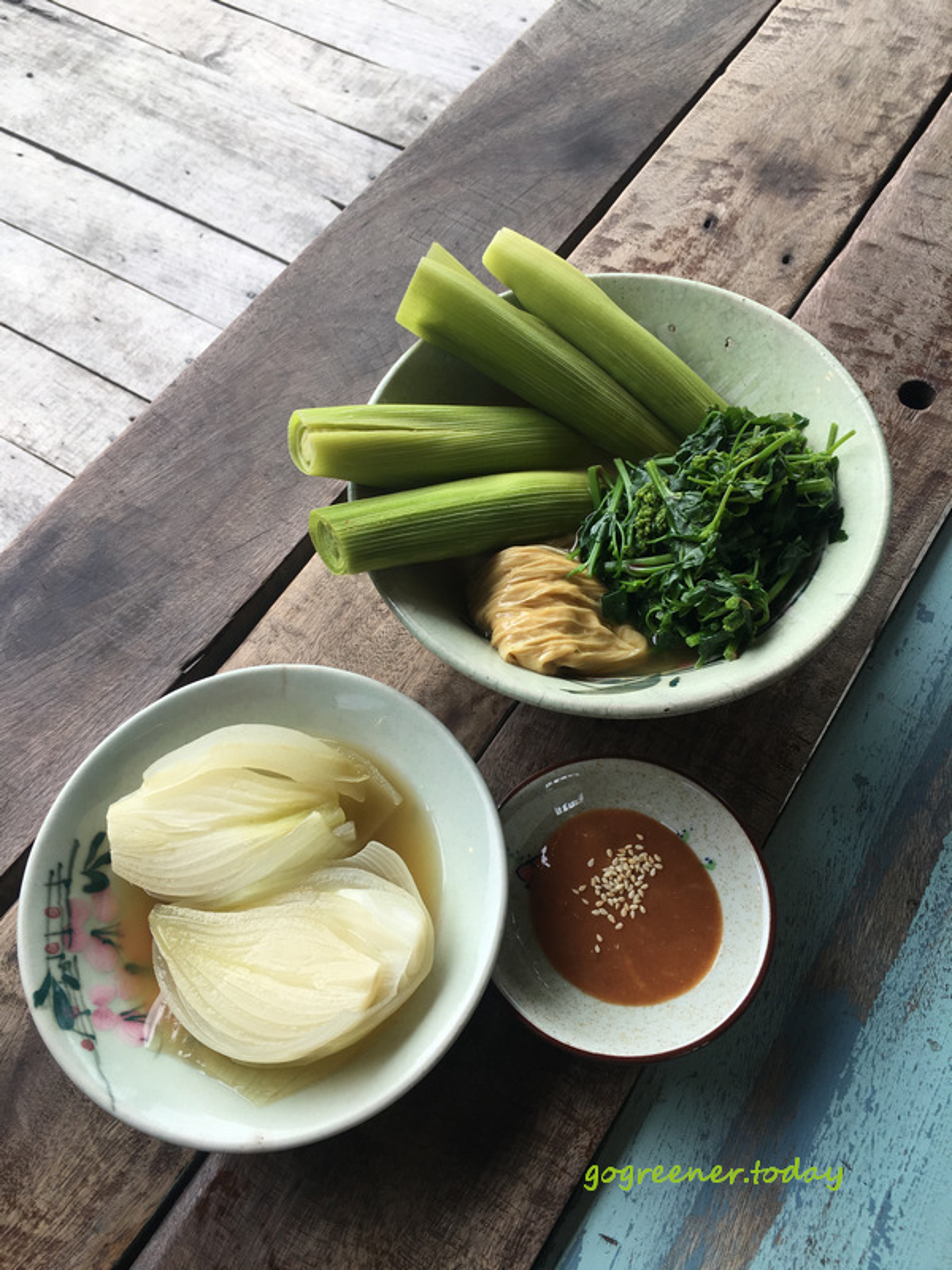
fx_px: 1063
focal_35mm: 29
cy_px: 635
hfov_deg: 48.2
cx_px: 476
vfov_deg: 61.7
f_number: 2.2
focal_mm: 4.15
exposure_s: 1/183
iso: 25
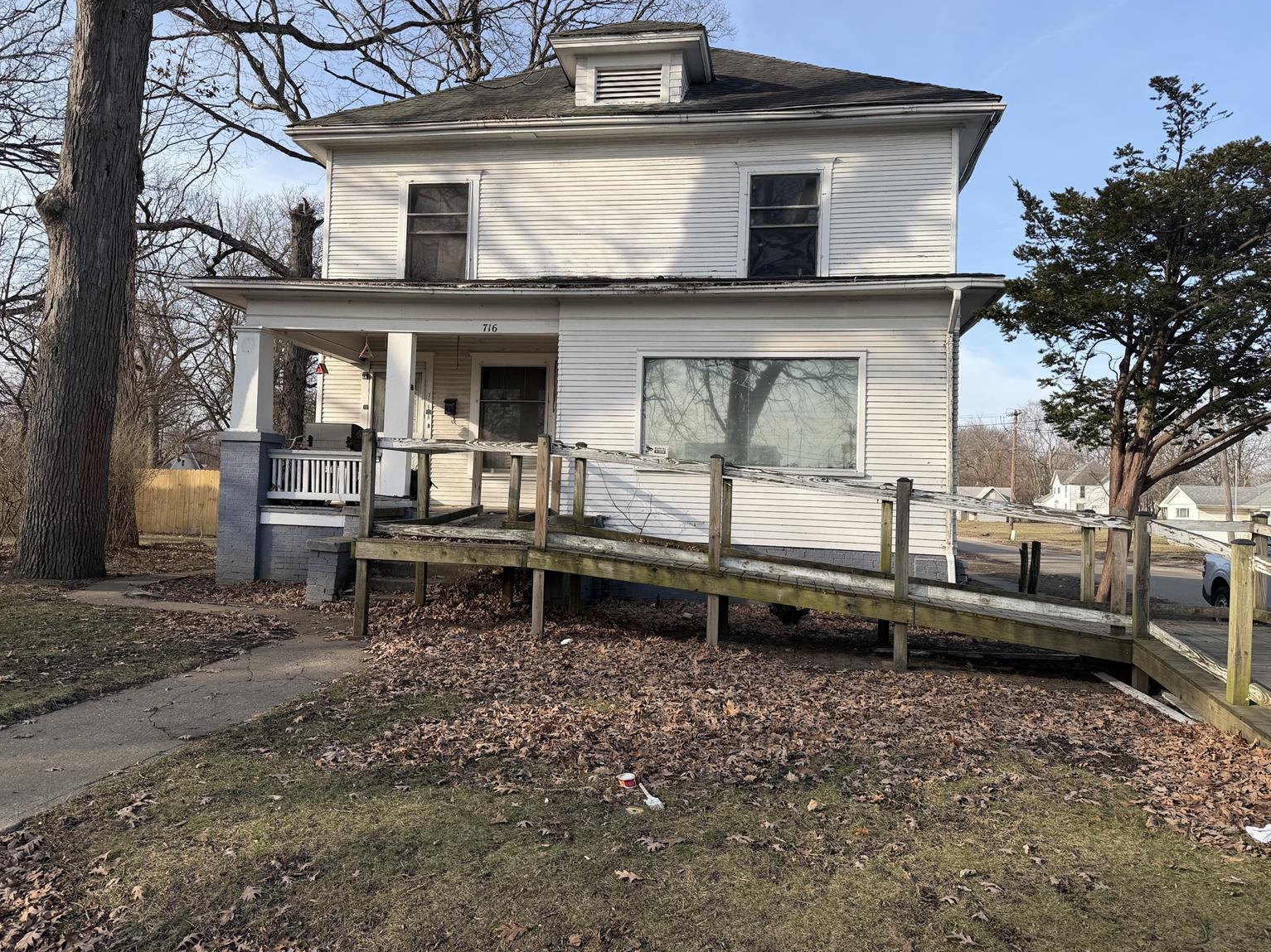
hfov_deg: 67.3
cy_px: 457
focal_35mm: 26
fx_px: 954
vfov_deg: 53.0
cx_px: 616
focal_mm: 6.76
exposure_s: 1/2110
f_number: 1.78
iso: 80
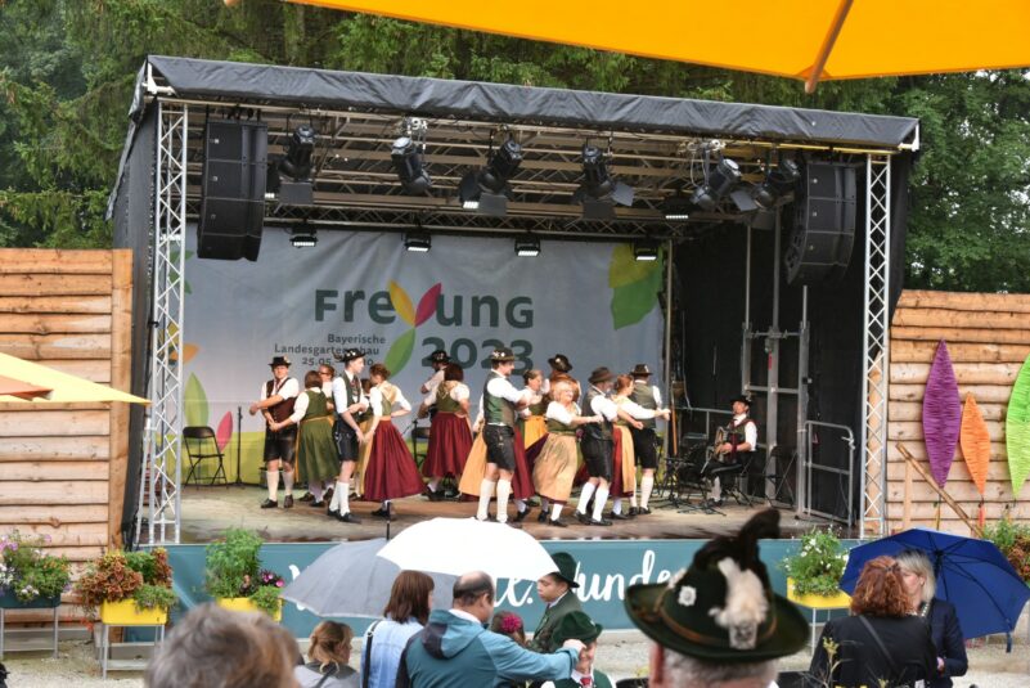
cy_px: 344
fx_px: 1489
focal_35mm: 52
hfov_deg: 38.2
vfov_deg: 26.0
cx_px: 515
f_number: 7.1
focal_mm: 52
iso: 2000
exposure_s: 1/200
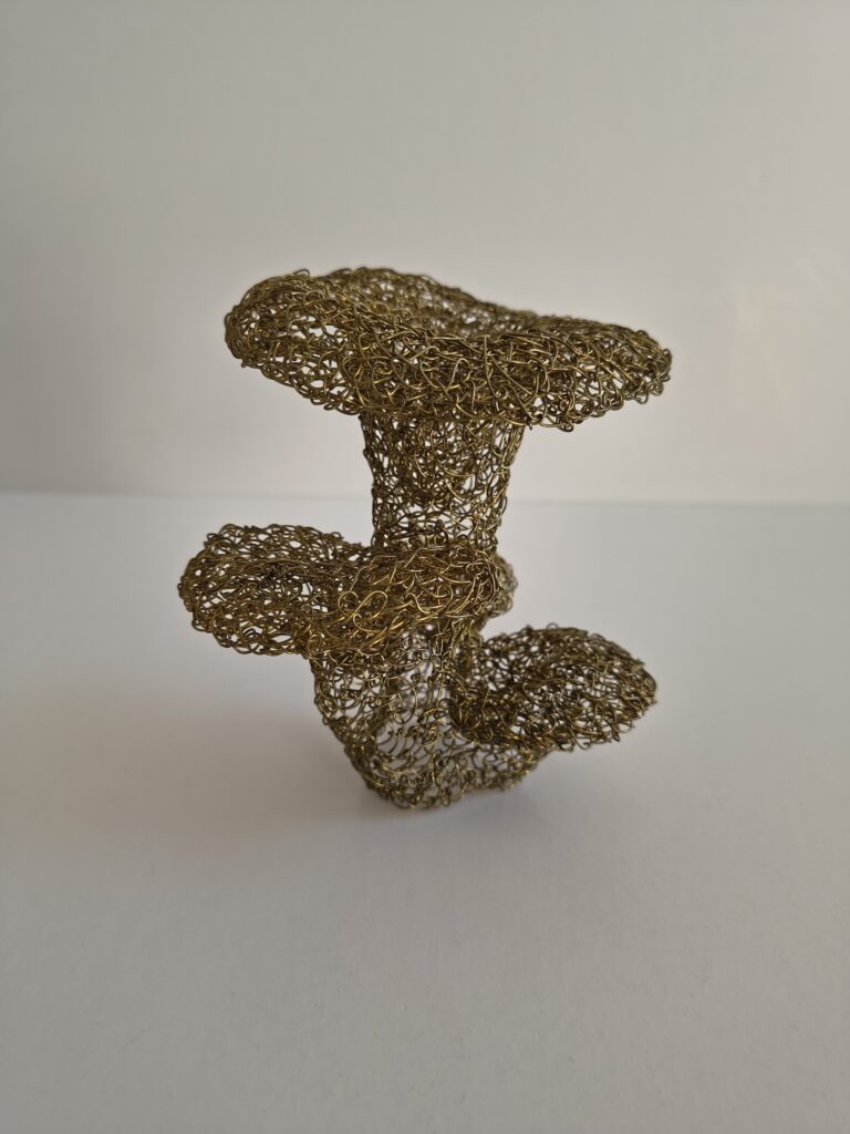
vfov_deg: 71.6
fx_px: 786
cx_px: 425
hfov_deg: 56.8
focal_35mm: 24
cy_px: 567
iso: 100
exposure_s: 1/112
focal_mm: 5.56
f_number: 1.8
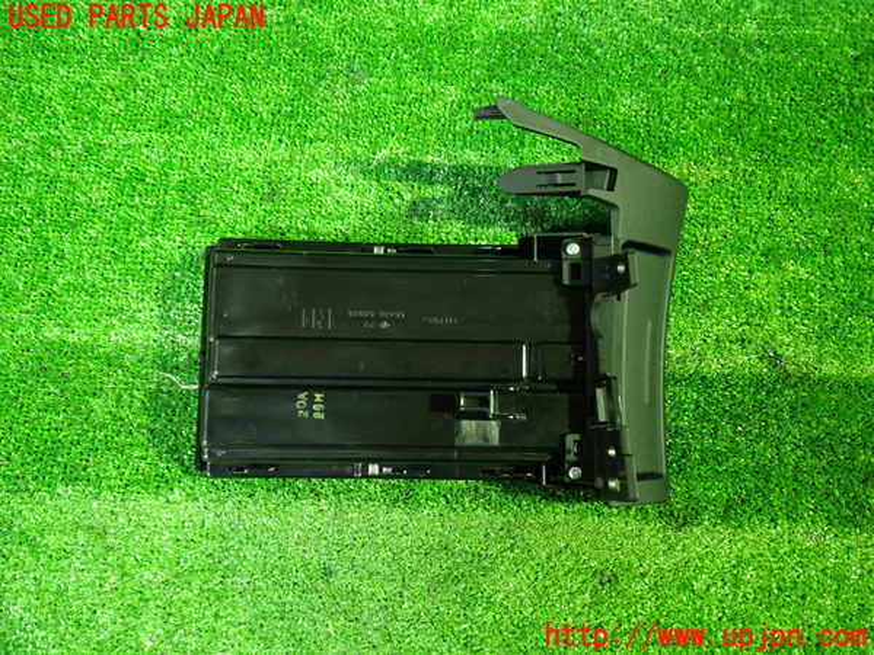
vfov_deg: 49.7
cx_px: 437
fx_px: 707
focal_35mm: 28
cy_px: 328
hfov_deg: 63.4
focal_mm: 5.05
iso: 800
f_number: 2.2
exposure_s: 1/20
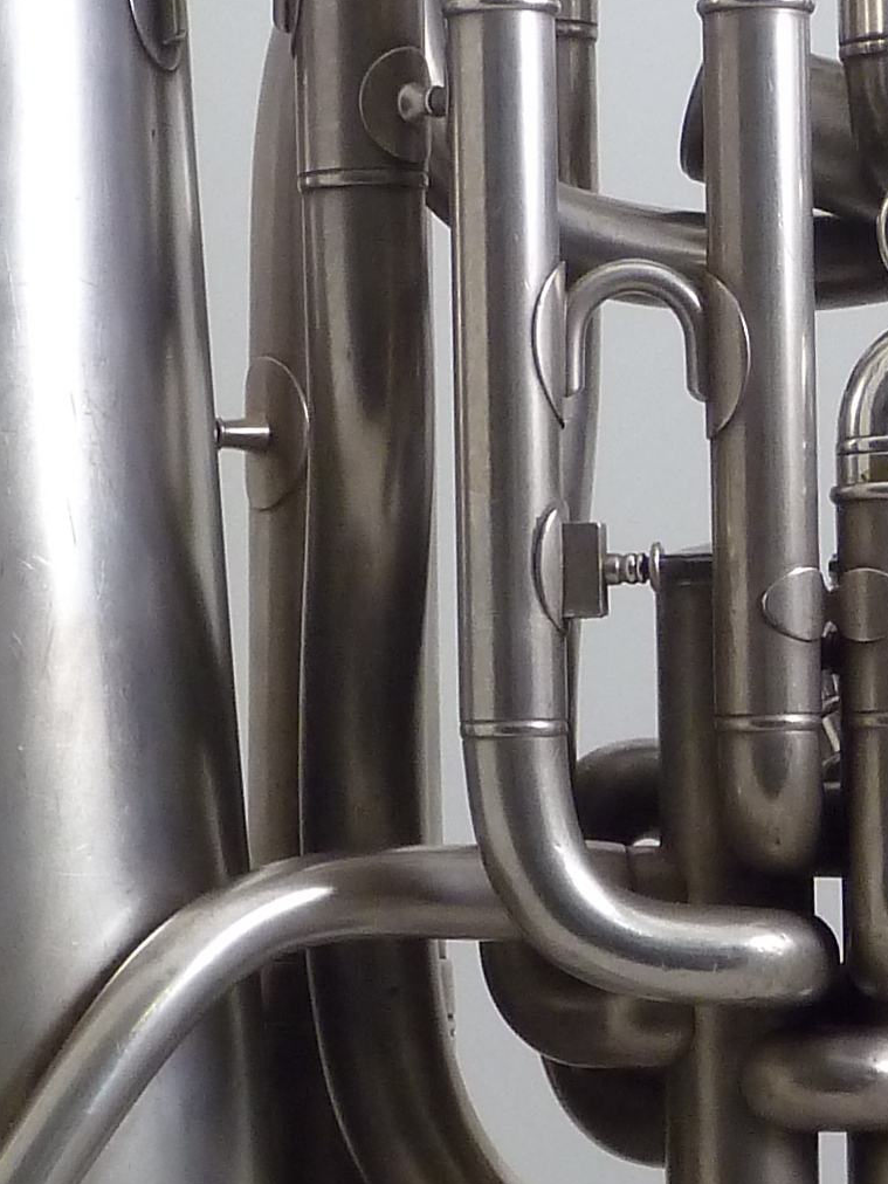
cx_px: 367
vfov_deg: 11.9
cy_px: 684
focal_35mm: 166
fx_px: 5678
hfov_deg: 8.9
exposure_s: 1/30
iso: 200
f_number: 3.7
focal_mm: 6.9
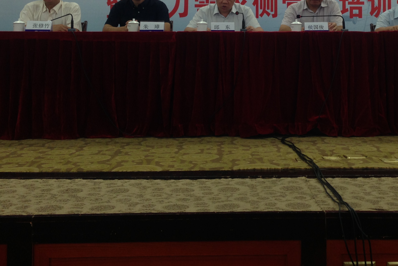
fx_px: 630
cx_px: 257
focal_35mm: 57
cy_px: 23
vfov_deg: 23.1
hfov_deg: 34.8
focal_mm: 4.13
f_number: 2.4
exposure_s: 1/20
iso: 50
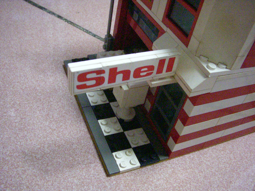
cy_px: 96
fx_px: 280
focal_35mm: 38
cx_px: 128
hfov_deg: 49.0
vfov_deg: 37.7
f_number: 3.3
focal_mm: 6.3
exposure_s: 1/30
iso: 1600
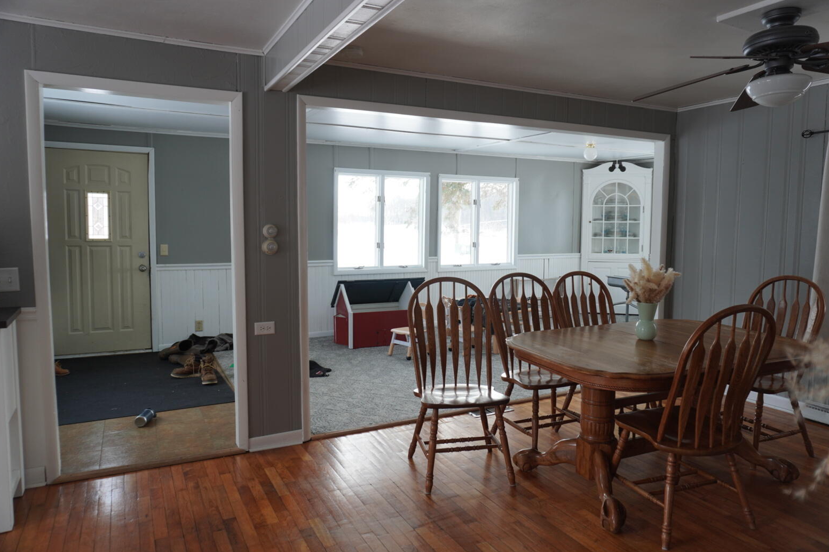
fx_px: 576
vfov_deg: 51.3
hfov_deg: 71.5
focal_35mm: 25
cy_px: 270
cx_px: 425
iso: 125
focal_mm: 16
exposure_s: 1/60
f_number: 4
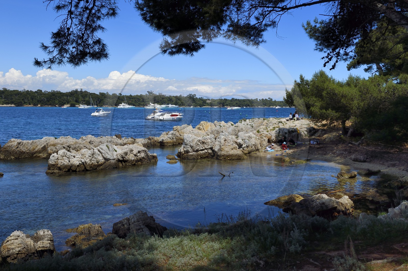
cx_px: 204
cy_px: 136
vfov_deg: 38.8
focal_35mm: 34
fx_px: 385
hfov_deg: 55.8
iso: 200
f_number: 14
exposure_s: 1/250
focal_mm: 34
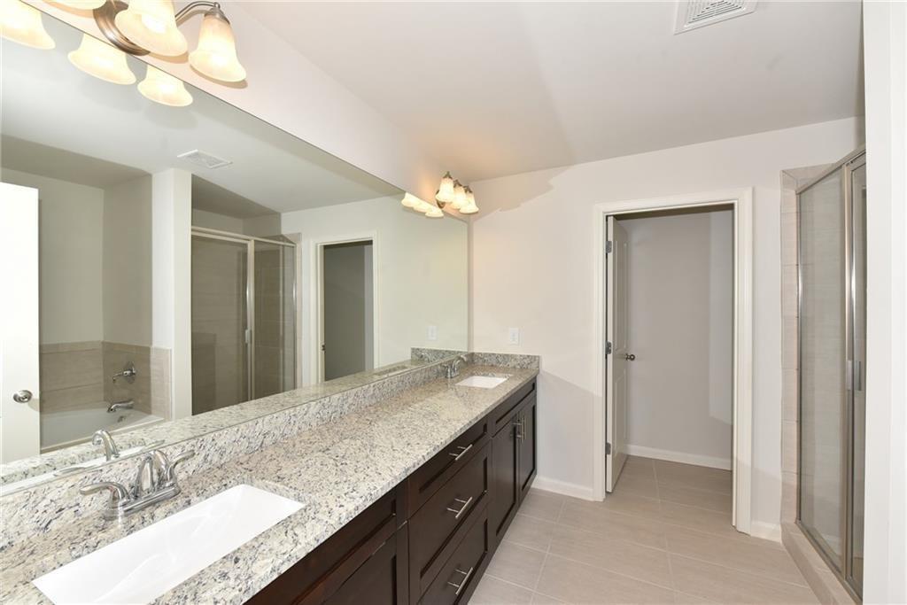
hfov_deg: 104.2
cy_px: 302
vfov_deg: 81.2
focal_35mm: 14
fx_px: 353
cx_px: 454
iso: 400
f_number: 8
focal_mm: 14
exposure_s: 1/80
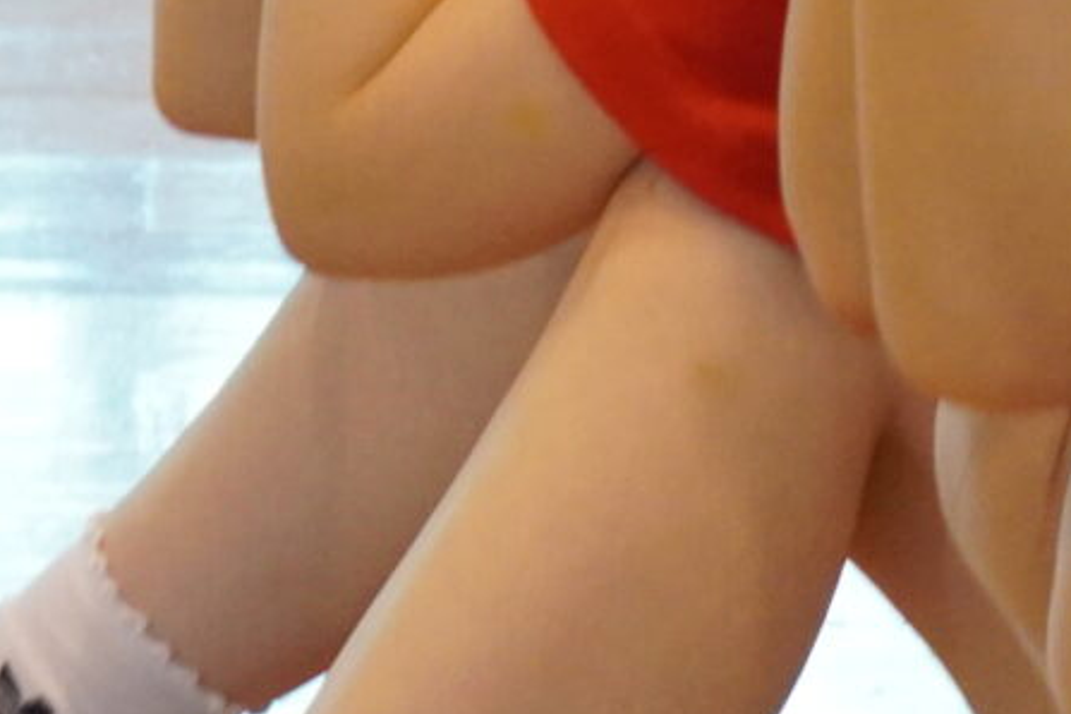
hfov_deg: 4.4
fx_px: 14067
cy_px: -1142
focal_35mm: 473
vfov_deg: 2.9
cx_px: 913
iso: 1600
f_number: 5.6
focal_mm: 55
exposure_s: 1/125
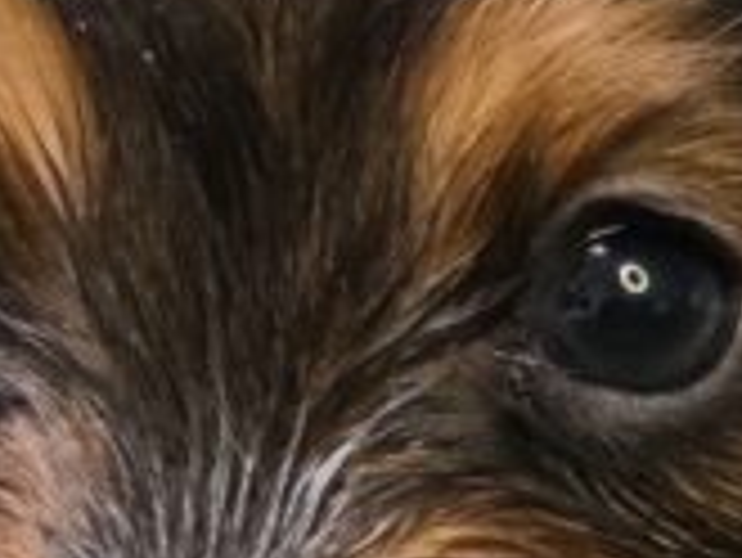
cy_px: 364
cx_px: 854
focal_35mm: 143
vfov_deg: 10.4
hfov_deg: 13.5
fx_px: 3067
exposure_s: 1/359
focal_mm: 6.3
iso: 400
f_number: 1.7
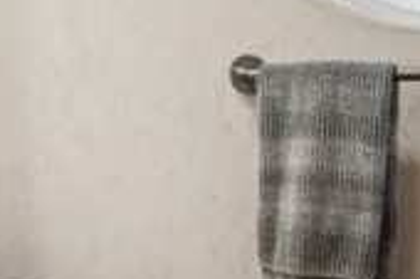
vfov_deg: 21.2
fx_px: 746
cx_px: 173
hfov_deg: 31.4
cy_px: 109
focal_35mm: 64
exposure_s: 1/8
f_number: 9
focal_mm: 17
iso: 200
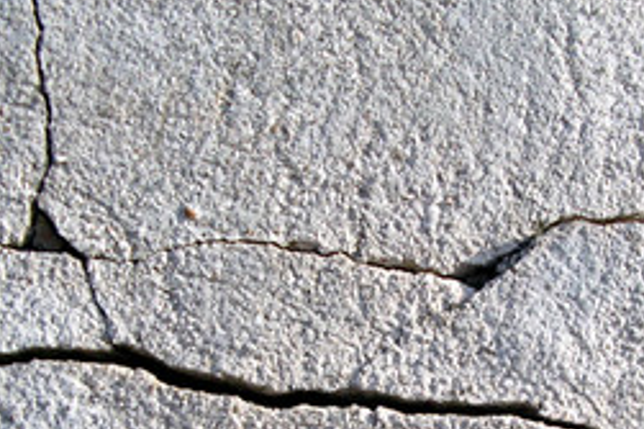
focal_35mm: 84
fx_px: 1502
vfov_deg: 15.9
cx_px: 470
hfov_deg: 24.0
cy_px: 423
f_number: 2.6
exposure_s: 1/1000
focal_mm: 7.6
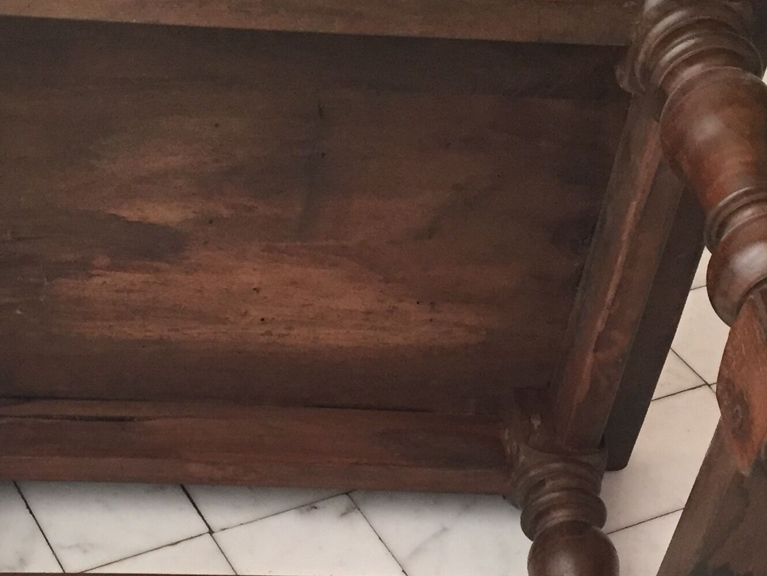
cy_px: 475
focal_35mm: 71
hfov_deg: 27.3
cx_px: 291
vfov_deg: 20.5
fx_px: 1573
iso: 250
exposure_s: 1/33
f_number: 2.2
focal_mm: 4.15
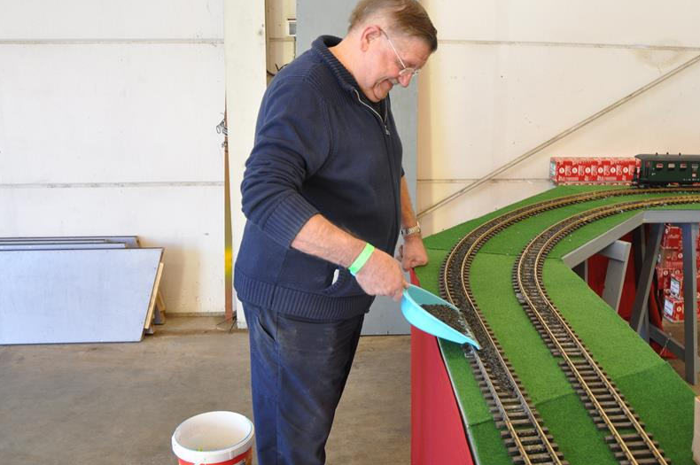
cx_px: 423
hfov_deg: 54.1
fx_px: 680
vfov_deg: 37.8
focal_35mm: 35
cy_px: 214
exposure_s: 1/25
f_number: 5
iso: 400
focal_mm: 18
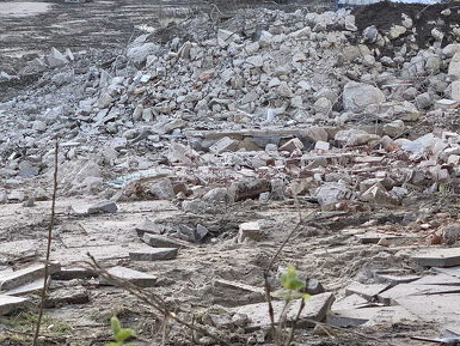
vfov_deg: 10.8
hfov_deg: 14.4
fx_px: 1808
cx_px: 339
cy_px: -48
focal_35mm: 136
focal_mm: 6
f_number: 2.4
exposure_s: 1/64
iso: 16
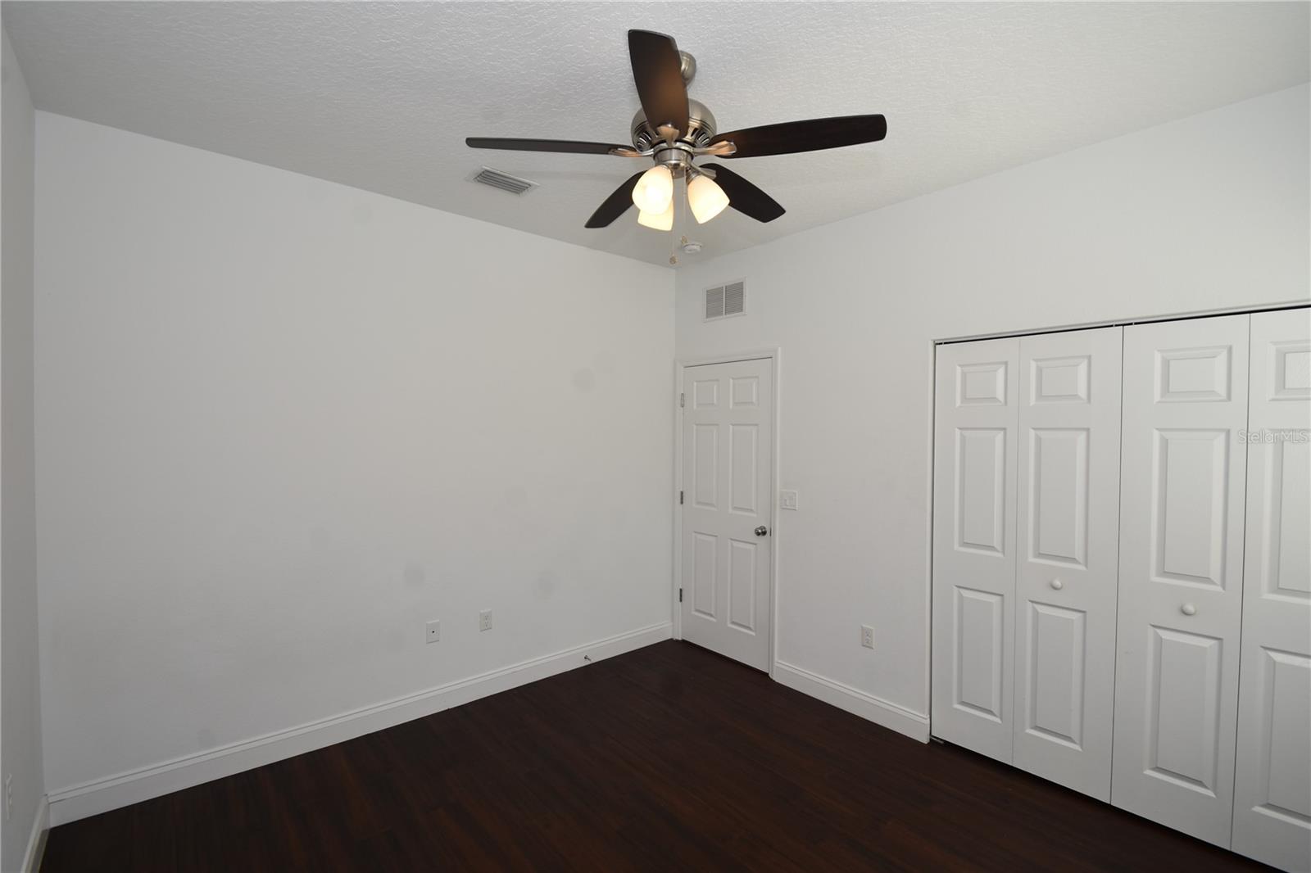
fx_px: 546
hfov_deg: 100.4
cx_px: 656
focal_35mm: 15
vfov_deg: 77.3
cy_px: 436
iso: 125
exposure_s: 1/125
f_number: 5.6
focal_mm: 10
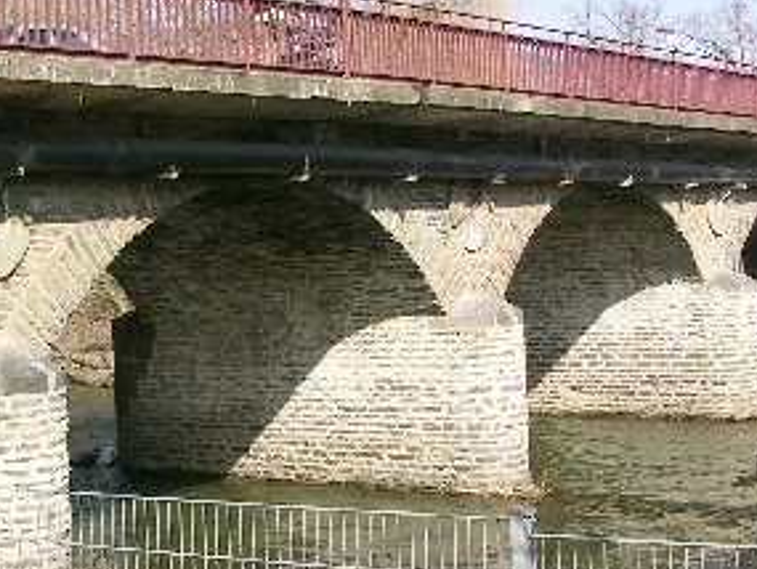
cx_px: 171
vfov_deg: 20.4
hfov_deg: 26.6
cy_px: 237
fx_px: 1575
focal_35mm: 72
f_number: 7.1
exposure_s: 1/114
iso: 50
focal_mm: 8.9
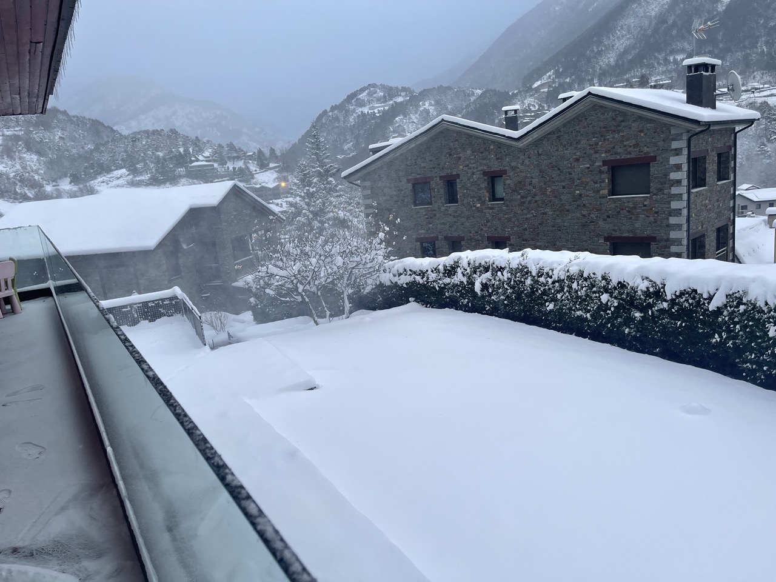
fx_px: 560
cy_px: 291
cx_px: 388
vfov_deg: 54.9
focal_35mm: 25
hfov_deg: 69.4
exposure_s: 1/121
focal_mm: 5.1
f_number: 1.6
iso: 64
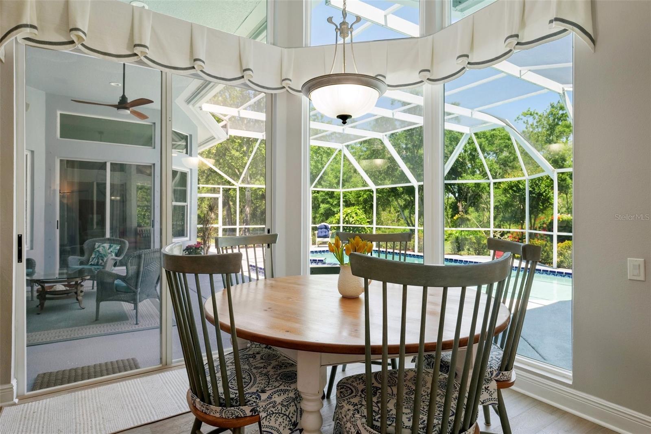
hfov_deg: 84.0
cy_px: 217
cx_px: 326
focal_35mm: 20
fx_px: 362
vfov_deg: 61.9
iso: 400
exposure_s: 1/40
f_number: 8
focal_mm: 20
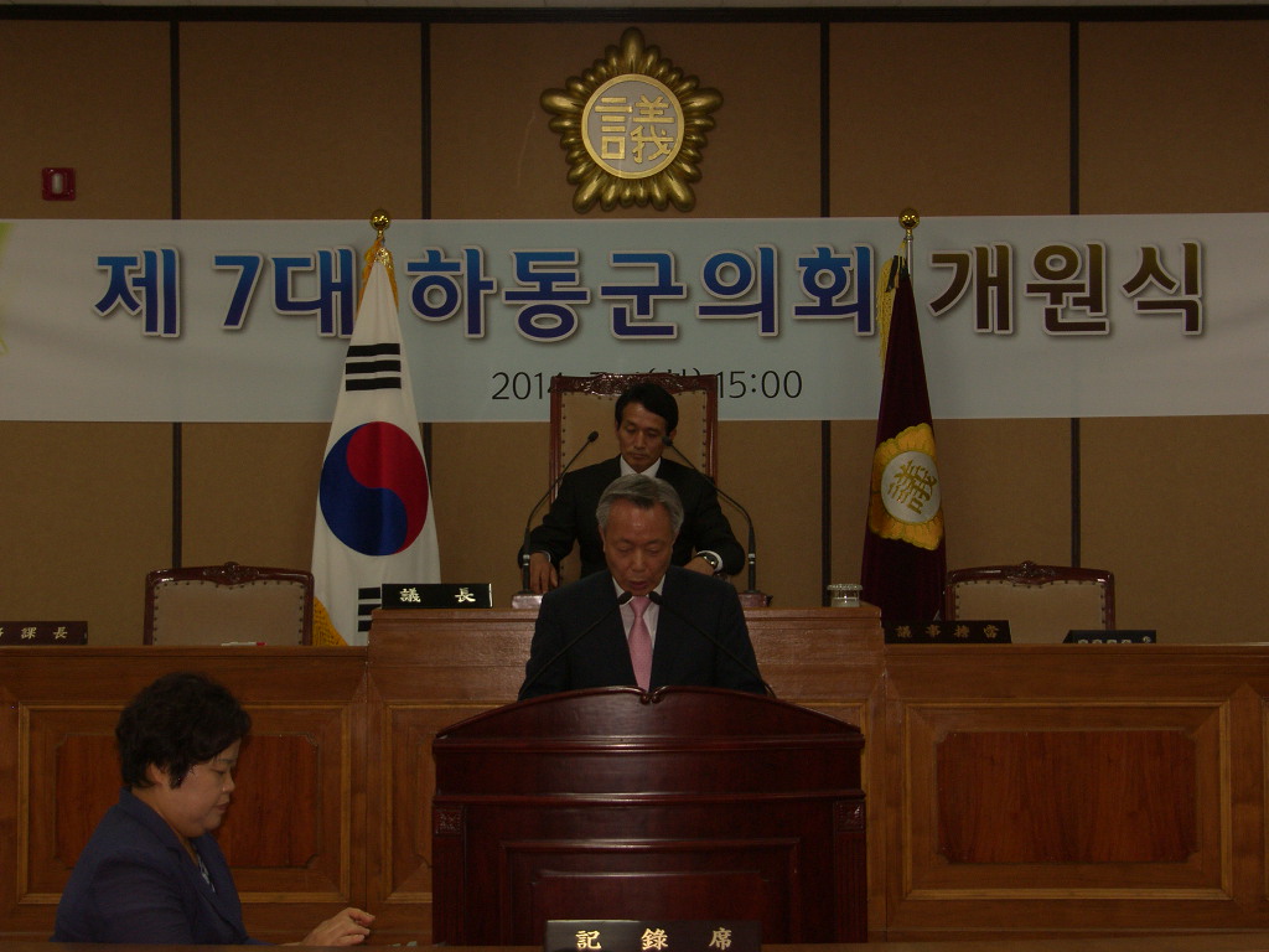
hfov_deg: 24.4
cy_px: 476
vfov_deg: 18.4
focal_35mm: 80
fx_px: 2933
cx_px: 634
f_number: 3.2
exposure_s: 1/80
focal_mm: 20.7
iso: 100
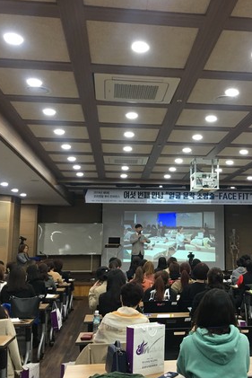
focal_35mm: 43
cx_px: 186
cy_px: 186
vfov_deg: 45.4
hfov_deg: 30.7
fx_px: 451
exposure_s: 1/15
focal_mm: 4.15
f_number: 2.2
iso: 40
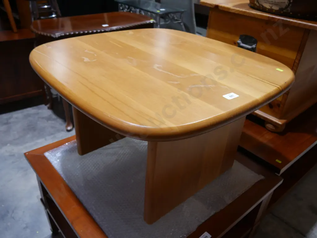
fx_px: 257
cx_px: 158
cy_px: 119
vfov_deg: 49.8
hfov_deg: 63.4
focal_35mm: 28
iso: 250
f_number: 3.5
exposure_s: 1/60
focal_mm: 14
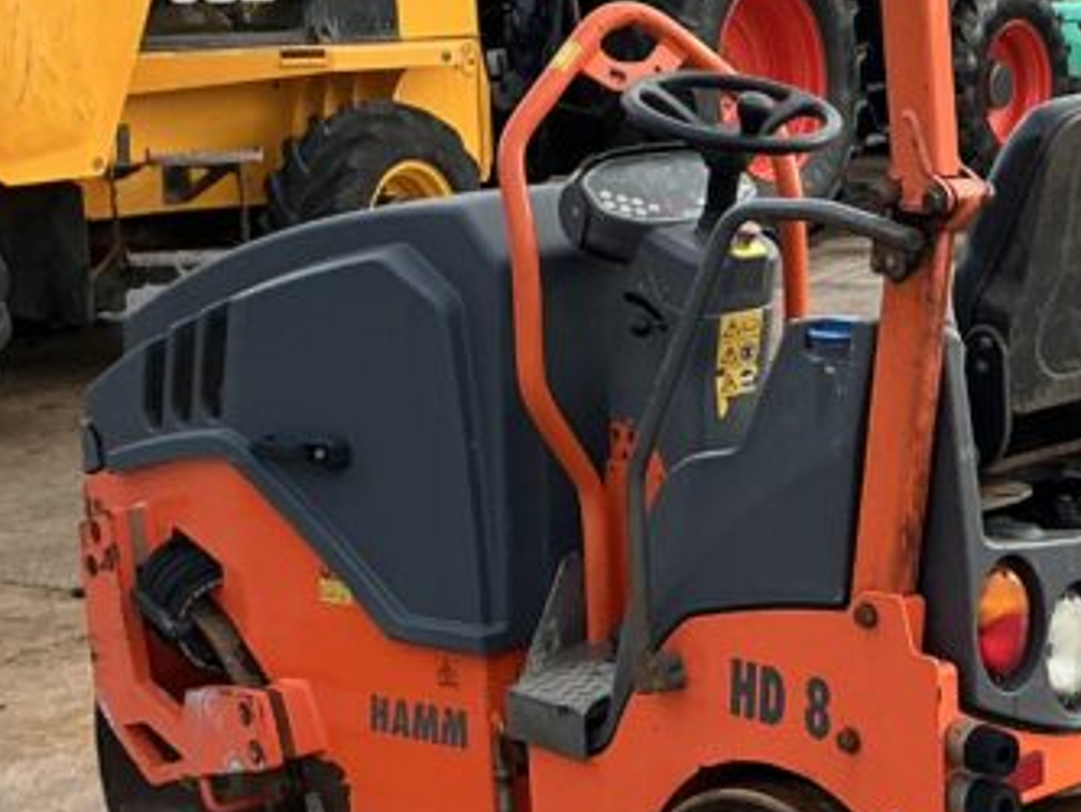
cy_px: 380
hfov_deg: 22.1
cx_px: 1006
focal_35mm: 86
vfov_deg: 17.2
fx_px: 2687
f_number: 1.8
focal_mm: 3
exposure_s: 1/428
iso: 25
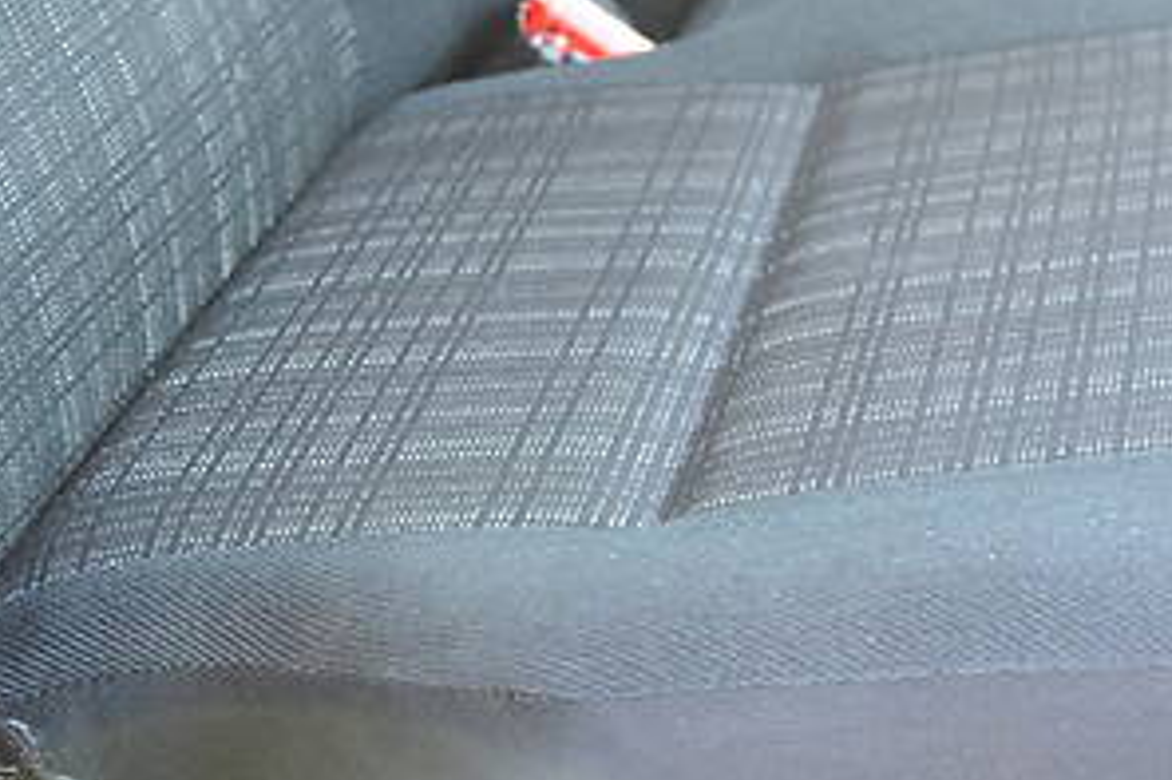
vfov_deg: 16.6
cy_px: 727
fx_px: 2635
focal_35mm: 81
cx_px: 1180
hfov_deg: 23.9
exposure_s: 1/60
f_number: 3.8
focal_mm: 20
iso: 1000
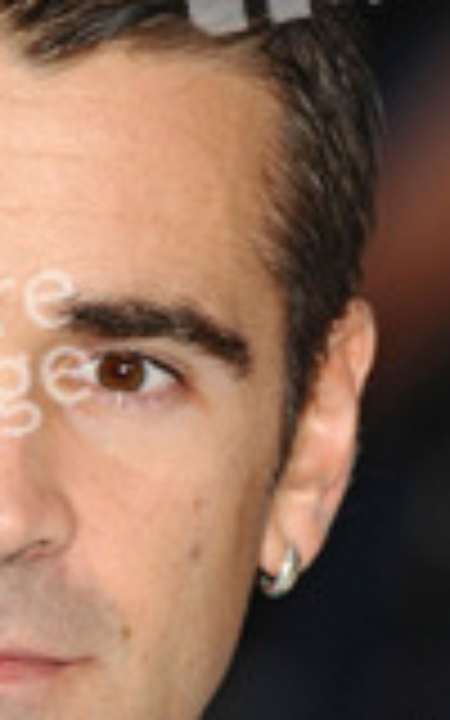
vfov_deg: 2.7
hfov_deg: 1.7
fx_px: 15011
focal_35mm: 765
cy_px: 603
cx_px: -7
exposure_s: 1/160
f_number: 4
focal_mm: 200
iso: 320
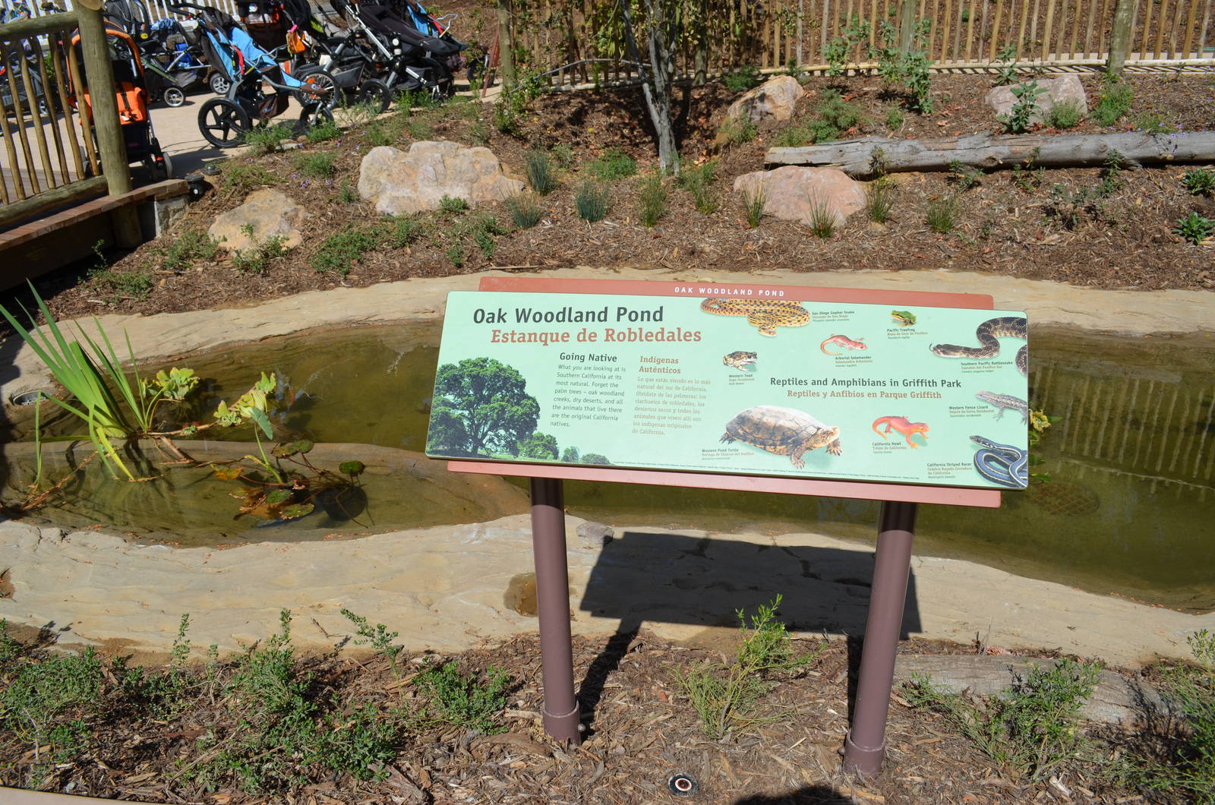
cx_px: 608
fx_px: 909
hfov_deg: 67.5
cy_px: 402
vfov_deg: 47.7
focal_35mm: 27
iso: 100
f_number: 9
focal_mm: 18
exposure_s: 1/320
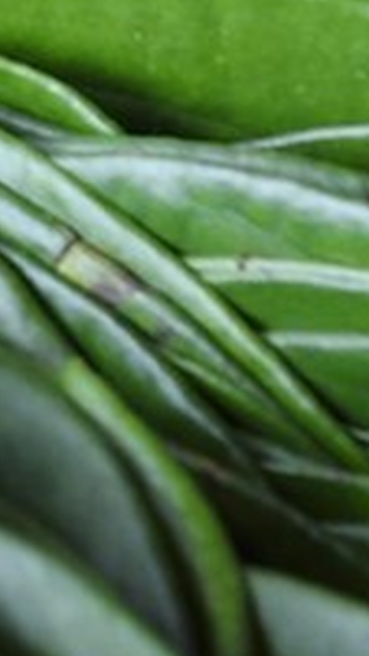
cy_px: -1335
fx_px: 7257
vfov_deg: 4.9
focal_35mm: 417
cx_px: -1290
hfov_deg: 2.8
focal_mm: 50
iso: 800
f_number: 7.1
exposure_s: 1/60
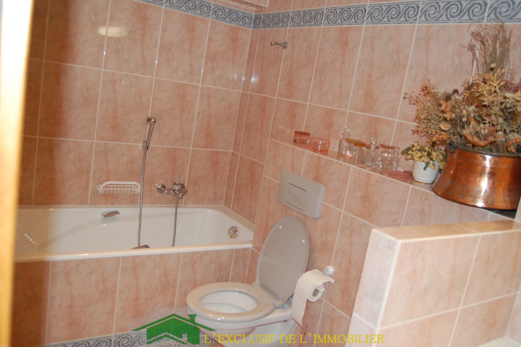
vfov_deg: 43.5
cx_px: 260
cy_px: 174
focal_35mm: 30
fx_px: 434
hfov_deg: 62.0
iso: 400
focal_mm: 20
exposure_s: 1/60
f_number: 3.8
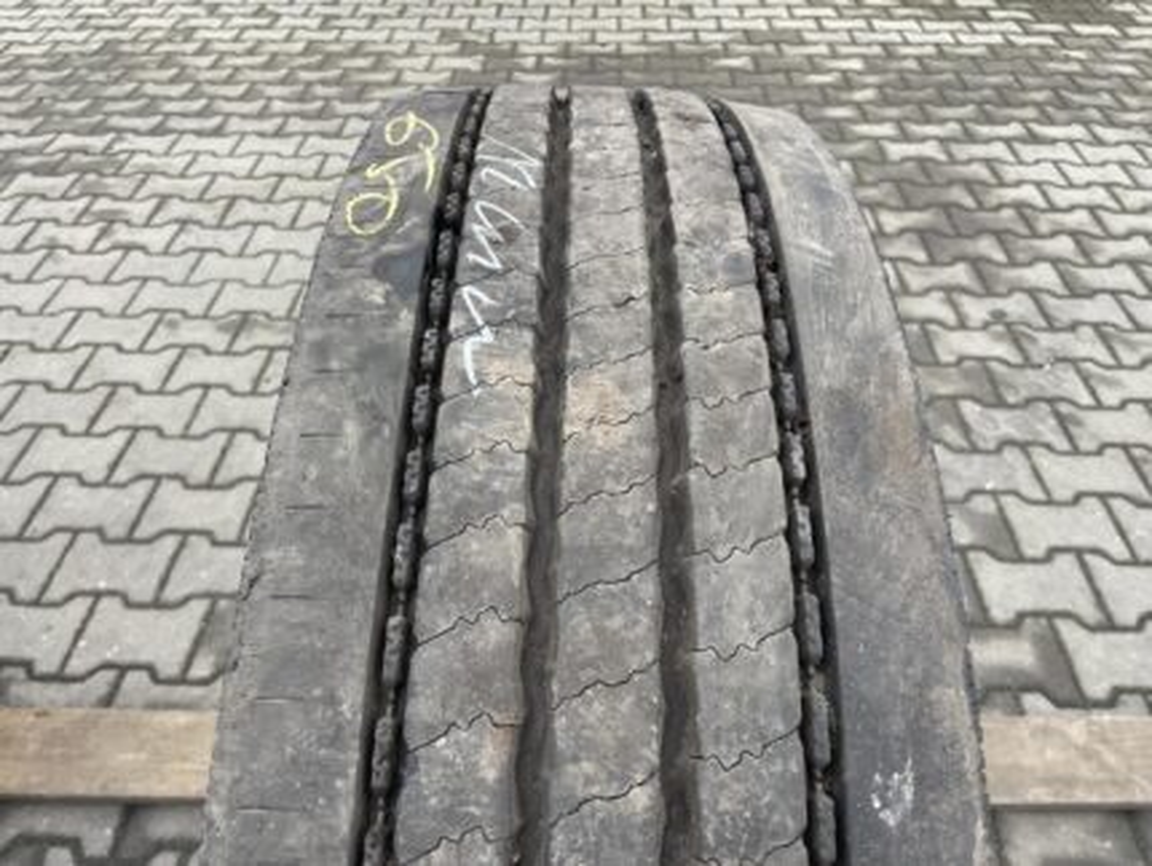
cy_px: 433
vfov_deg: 53.1
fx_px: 866
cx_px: 576
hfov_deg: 67.3
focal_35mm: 26
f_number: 1.6
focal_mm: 4.2
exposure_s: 1/119
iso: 125
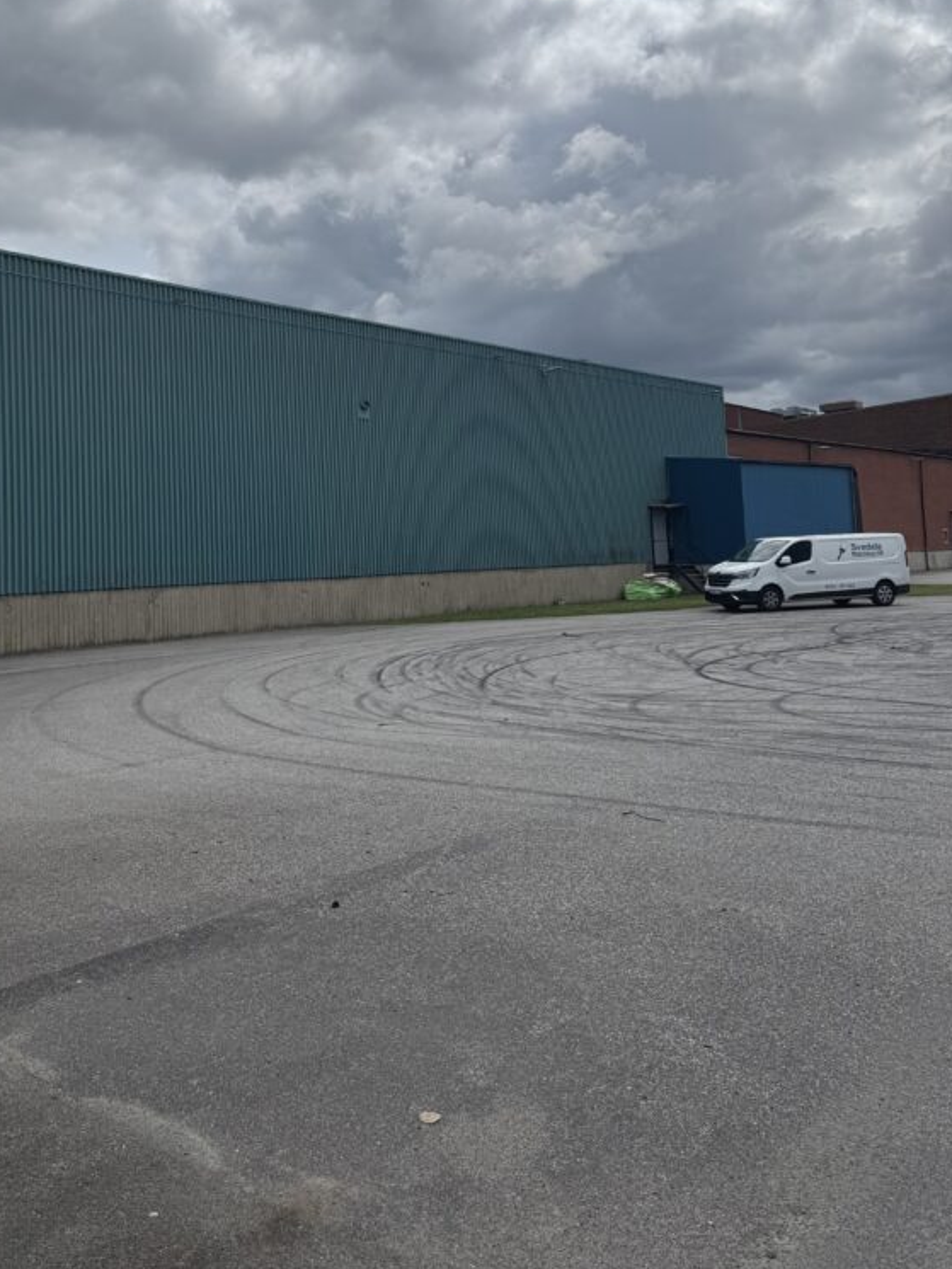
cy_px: 468
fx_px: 1210
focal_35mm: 33
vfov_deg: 54.7
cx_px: 334
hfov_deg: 42.5
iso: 80
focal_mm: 6.76
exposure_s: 1/12346
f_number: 1.78
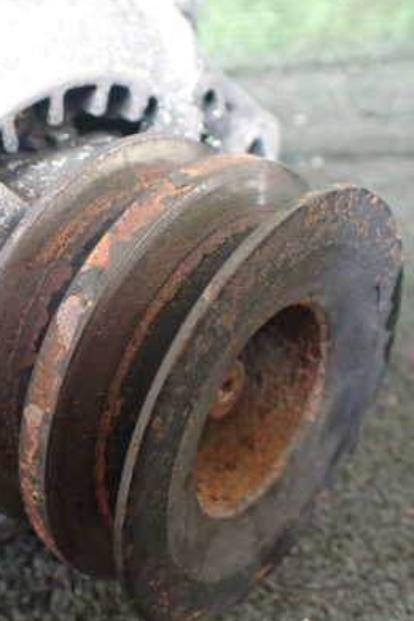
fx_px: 828
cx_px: 89
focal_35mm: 48
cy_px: 326
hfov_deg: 27.6
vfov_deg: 41.1
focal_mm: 5.4
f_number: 2.3
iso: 800
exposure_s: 1/80
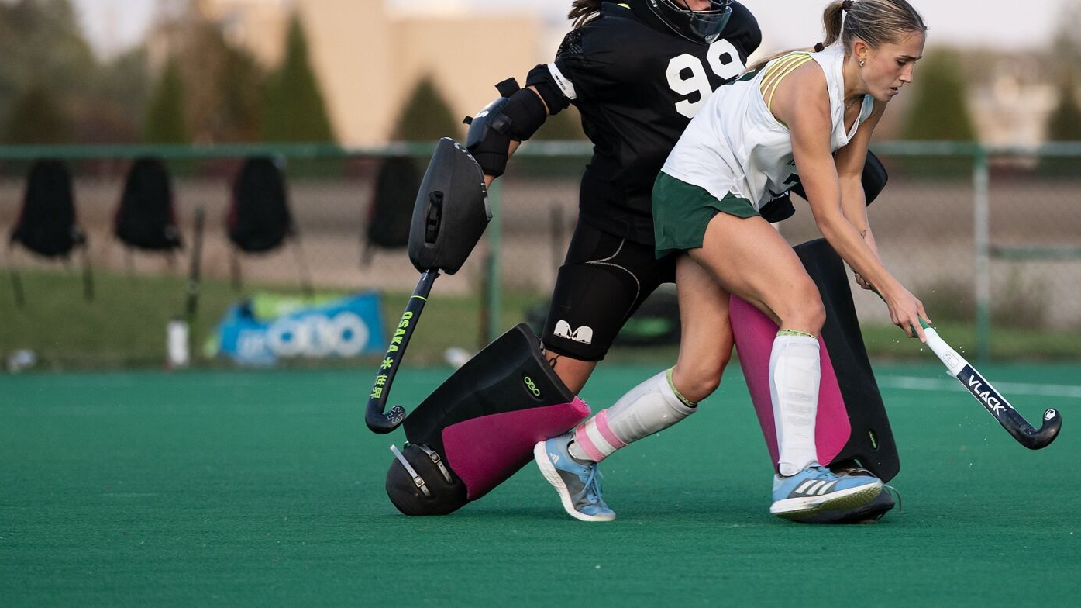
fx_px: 7594
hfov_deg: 8.1
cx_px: 662
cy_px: 231
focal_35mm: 265
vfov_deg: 4.6
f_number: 2.8
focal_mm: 200
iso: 640
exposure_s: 1/1000
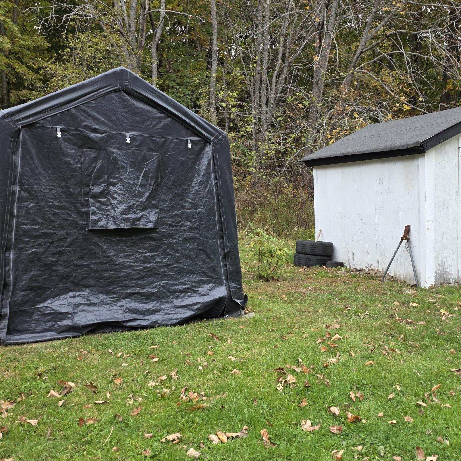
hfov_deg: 43.6
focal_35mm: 38
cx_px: 278
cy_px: 271
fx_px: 573
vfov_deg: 43.7
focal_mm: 6.3
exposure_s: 1/359
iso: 50
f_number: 1.7
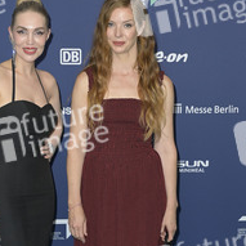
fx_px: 659
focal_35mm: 82
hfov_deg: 21.1
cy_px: 200
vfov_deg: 20.9
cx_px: 80
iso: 800
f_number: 6.3
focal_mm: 46
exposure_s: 1/250
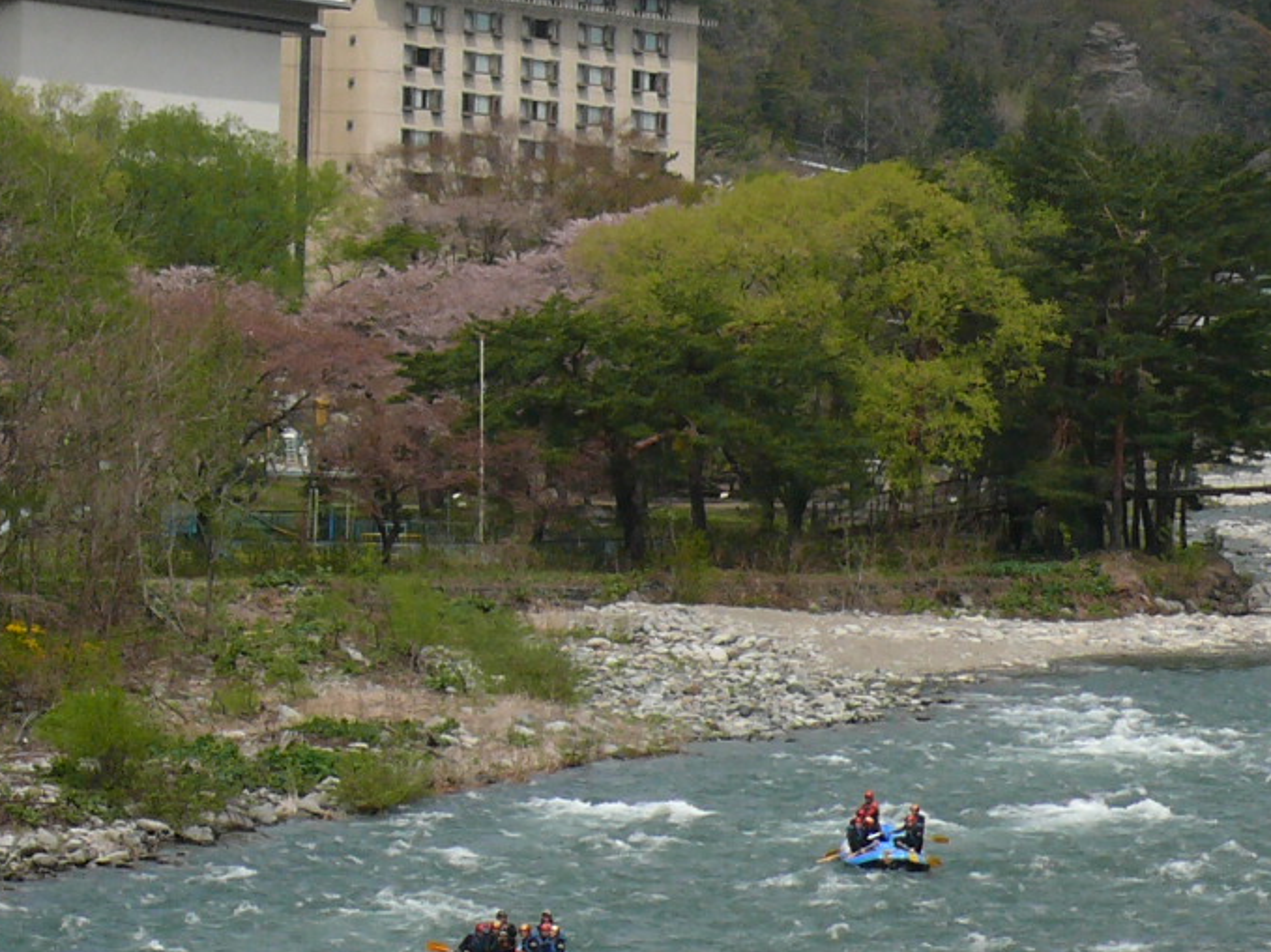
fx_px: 6571
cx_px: 391
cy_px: 161
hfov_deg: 11.0
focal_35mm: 179
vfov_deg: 8.3
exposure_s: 1/400
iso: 100
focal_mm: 11.6
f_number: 5.6
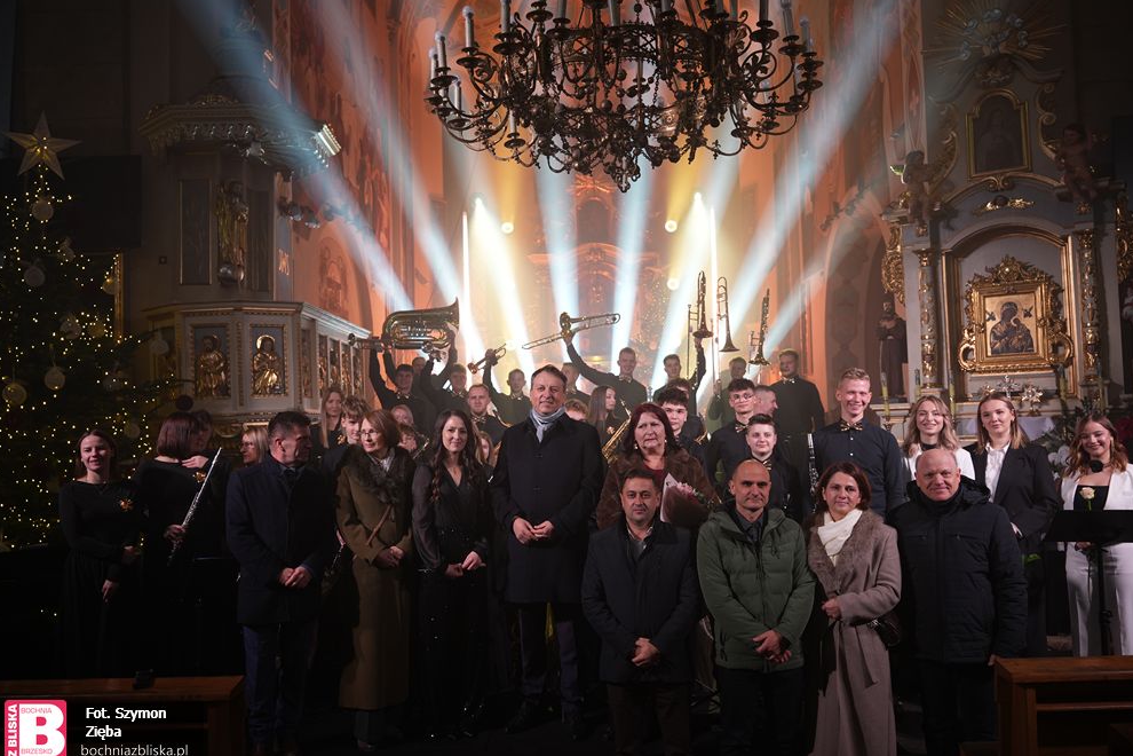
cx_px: 579
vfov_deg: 43.1
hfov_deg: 61.2
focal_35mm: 30
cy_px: 382
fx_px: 957
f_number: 4
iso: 640
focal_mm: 29.4
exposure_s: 1/125
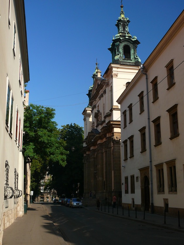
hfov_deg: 34.3
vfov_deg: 44.8
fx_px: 298
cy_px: 122
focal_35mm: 42
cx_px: 92
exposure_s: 1/250
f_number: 4.5
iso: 100
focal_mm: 8.8
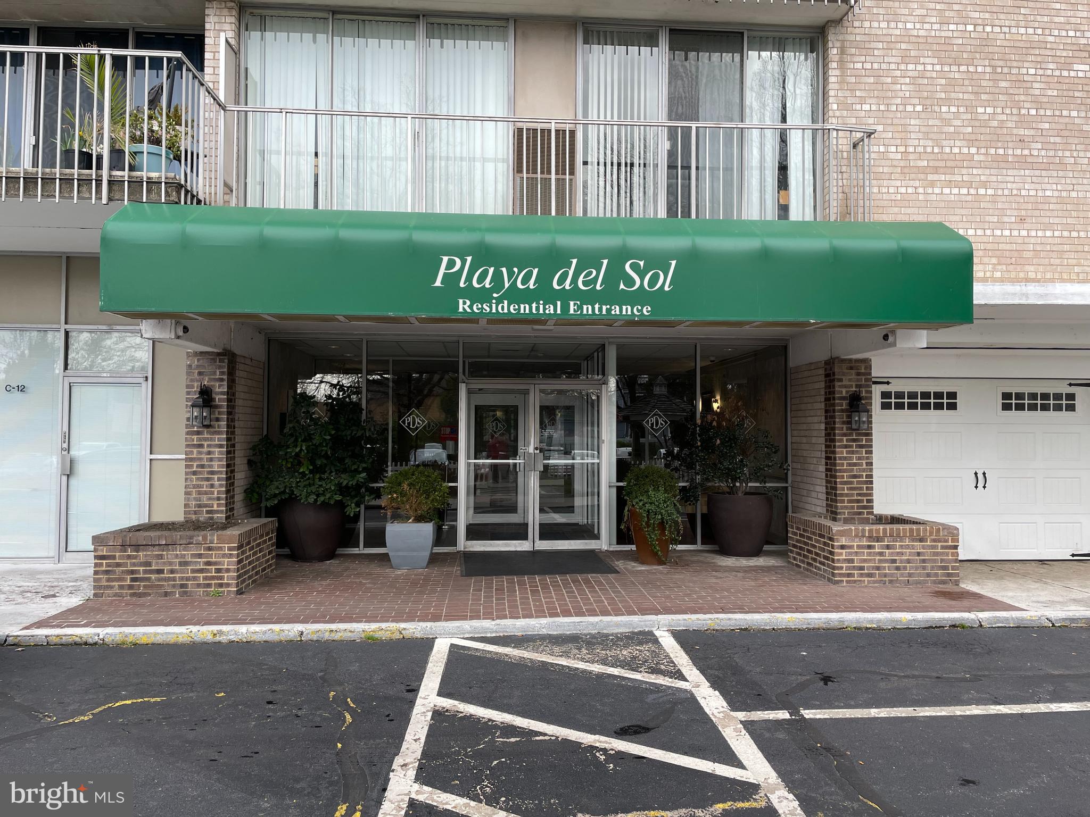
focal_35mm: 26
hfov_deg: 67.3
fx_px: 819
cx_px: 545
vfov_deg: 53.1
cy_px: 408
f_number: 1.6
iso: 32
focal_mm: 4.2
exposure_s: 1/461
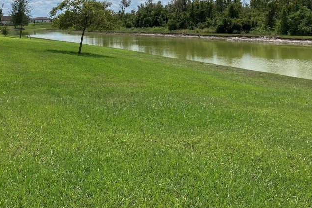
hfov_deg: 41.8
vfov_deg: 28.2
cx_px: 137
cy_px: 47
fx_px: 407
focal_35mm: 47
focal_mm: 3.99
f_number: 1.8
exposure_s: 1/4878
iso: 25
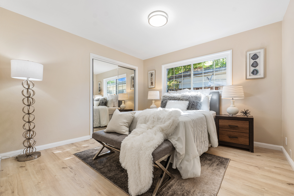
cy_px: 98
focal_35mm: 15
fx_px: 123
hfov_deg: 100.4
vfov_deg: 77.4
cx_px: 147
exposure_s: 1/1.67
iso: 50
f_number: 8
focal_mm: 10
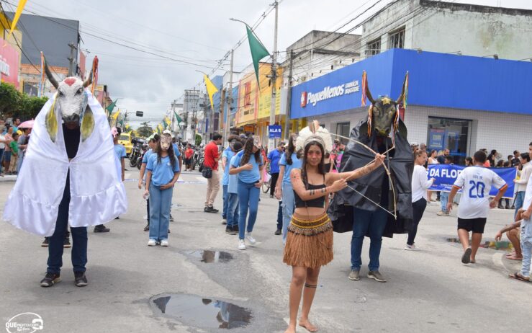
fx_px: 623
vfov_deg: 29.9
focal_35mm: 43
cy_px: 161
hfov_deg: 46.2
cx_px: 266
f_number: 9
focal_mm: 28
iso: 200
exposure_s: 1/320
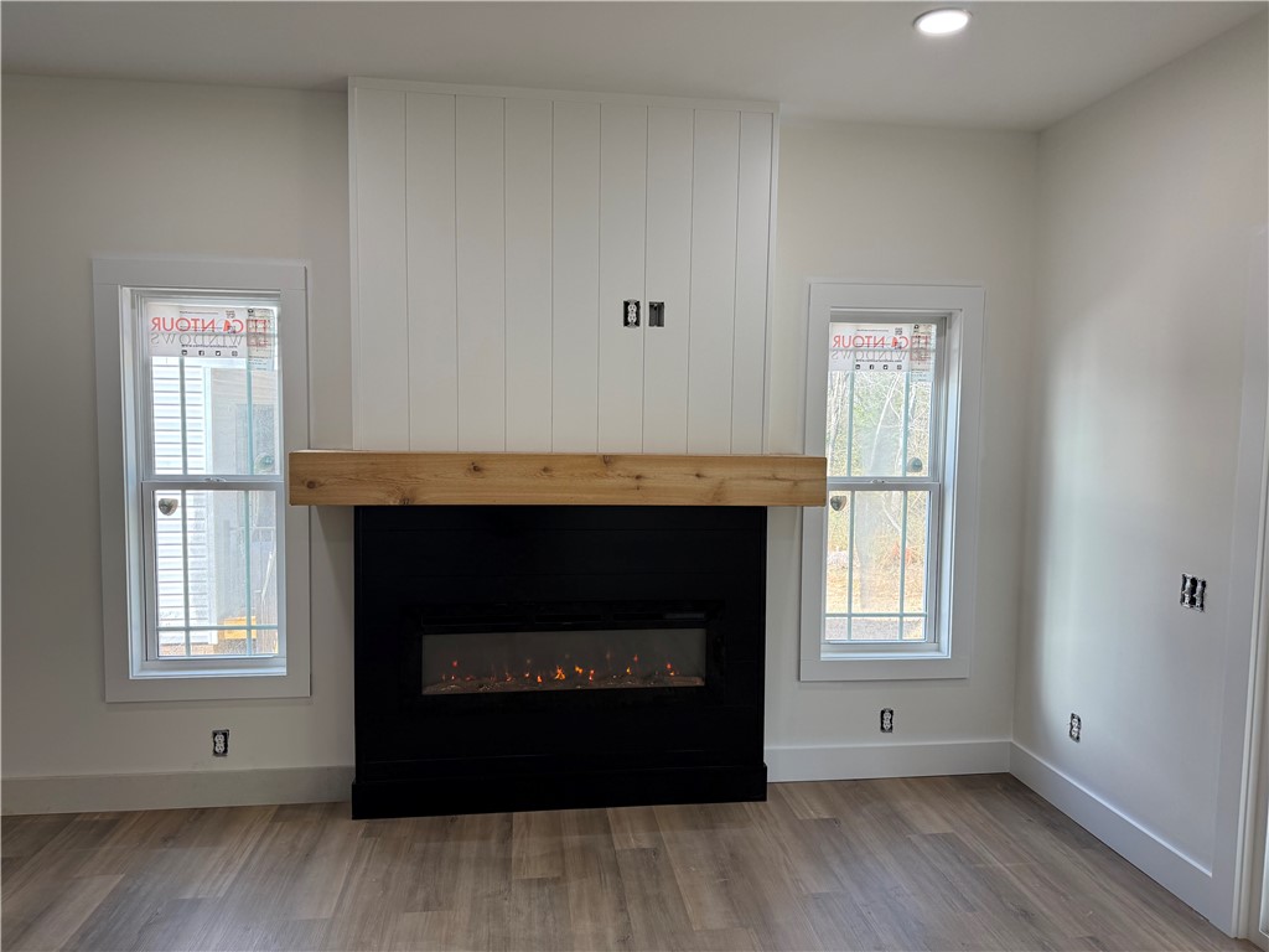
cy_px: 476
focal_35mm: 24
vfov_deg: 56.8
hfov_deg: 71.6
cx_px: 634
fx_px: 880
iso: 125
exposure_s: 1/242
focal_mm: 6.76
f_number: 1.78
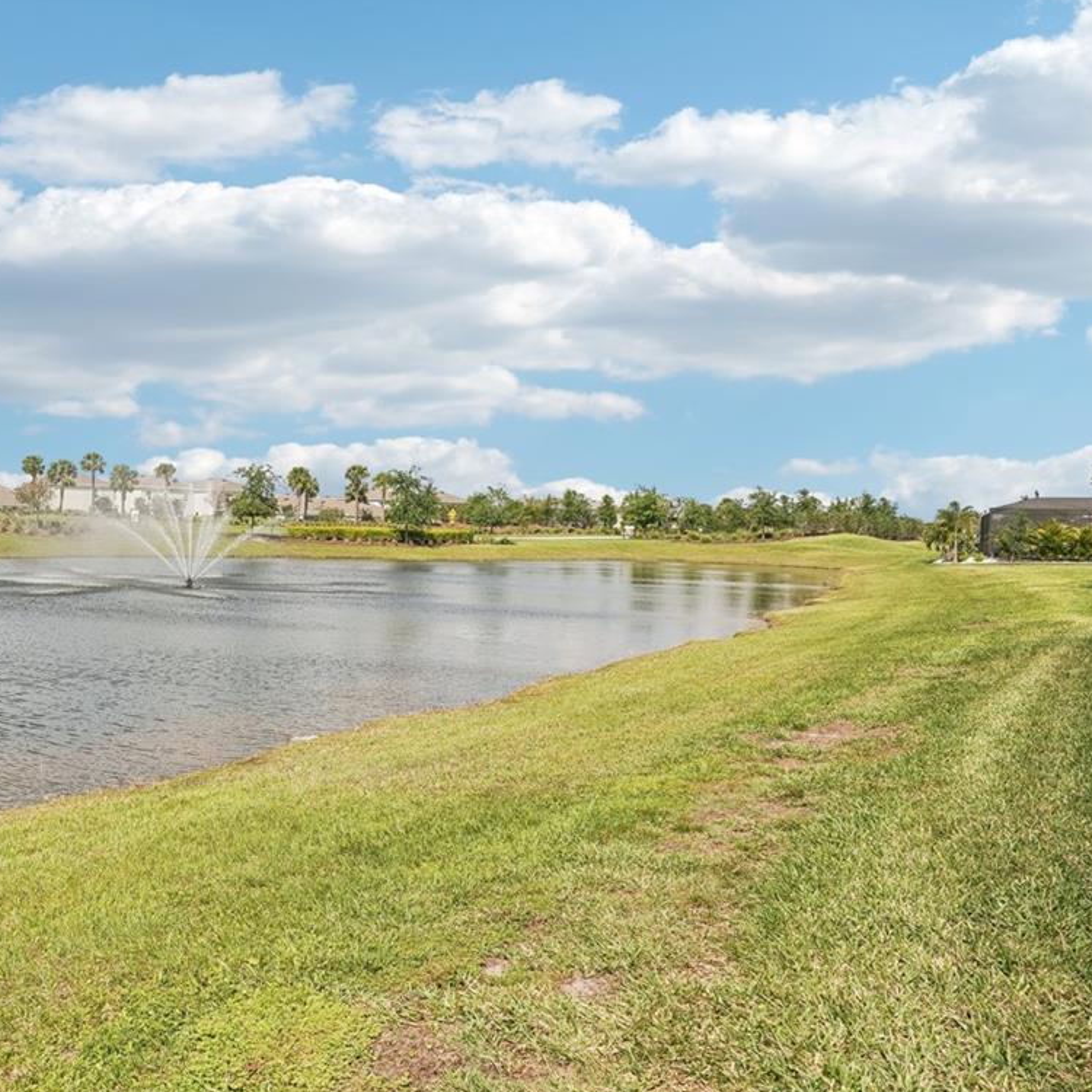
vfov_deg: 55.6
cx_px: 199
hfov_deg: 51.7
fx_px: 1035
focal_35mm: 29
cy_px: 536
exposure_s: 1/2000
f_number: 8
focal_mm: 16
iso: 400
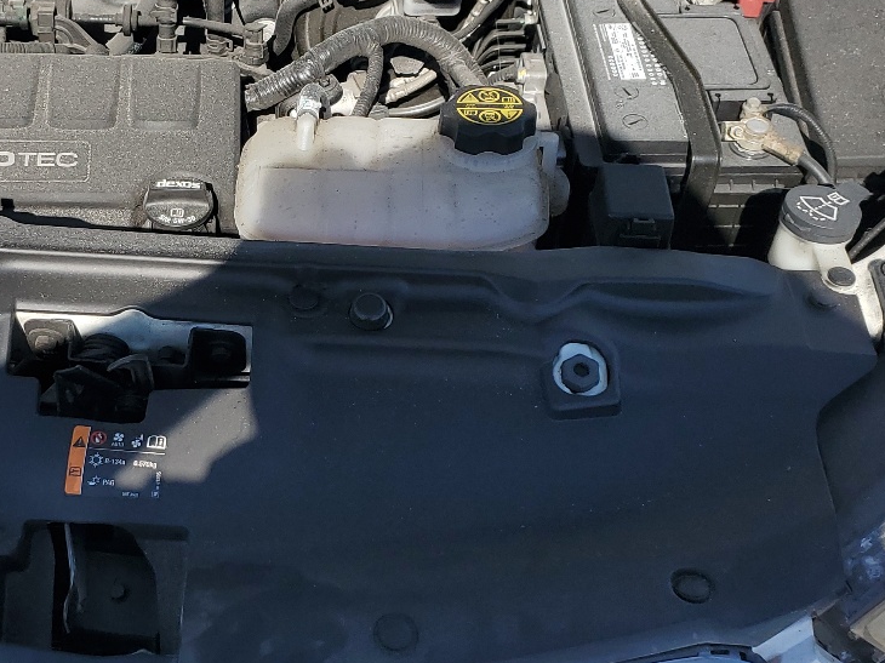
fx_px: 1457
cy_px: 379
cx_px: 182
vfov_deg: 25.6
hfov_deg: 32.9
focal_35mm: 57
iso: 50
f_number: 1.5
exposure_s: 1/2500
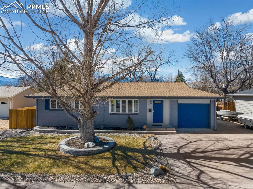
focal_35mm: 24
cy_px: 94
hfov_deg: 71.6
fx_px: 175
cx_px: 126
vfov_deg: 56.7
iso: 100
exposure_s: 1/100
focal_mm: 12.29
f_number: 8
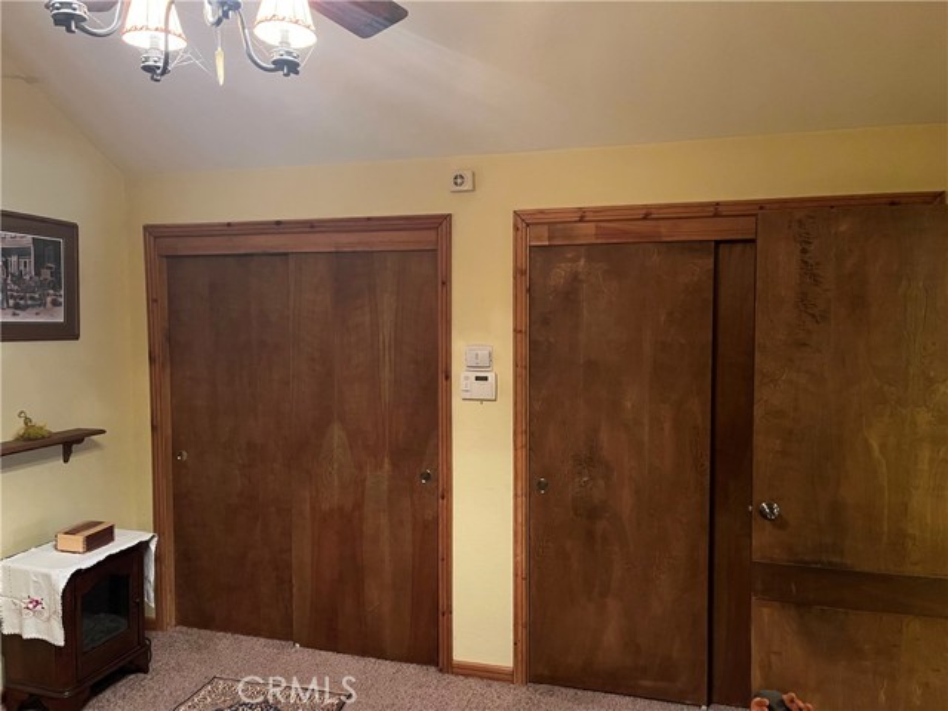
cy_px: 356
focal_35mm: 26
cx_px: 474
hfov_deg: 67.3
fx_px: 712
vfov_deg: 53.1
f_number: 1.6
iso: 640
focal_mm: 5.1
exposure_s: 1/30
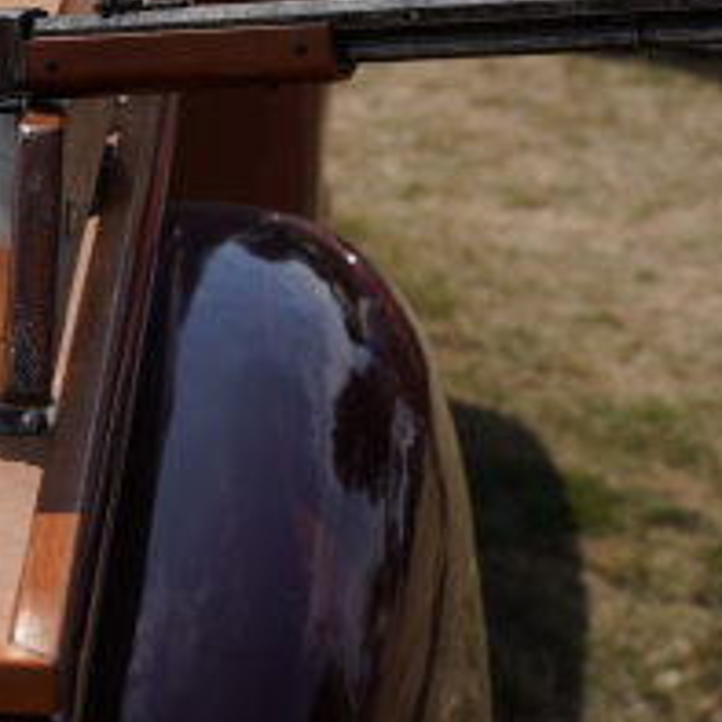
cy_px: 176
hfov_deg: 12.0
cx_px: -147
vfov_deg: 12.3
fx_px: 3351
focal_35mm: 142
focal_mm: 55
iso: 100
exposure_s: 1/640
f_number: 6.3
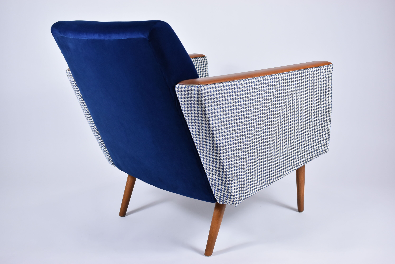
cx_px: 198
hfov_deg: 41.1
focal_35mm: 48
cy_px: 132
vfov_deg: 28.1
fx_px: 527
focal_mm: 32
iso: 800
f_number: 5
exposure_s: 1/125
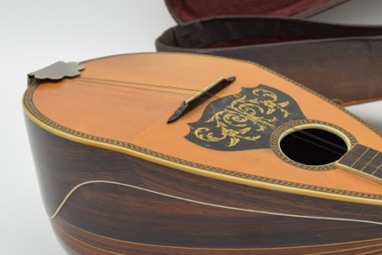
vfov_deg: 11.2
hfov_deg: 16.7
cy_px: 158
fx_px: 1303
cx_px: 228
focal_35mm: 123
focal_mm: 55
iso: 100
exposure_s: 1/125
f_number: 9
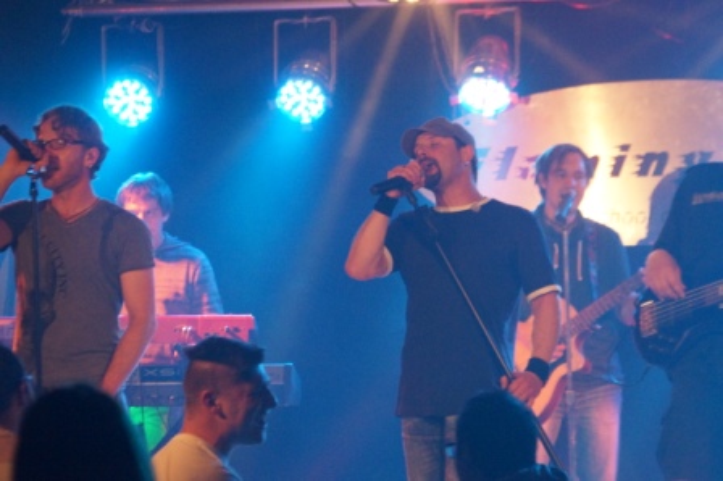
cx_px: 362
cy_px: 240
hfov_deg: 12.5
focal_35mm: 165
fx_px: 3311
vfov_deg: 8.3
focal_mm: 110
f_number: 5.6
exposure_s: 1/40
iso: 3200
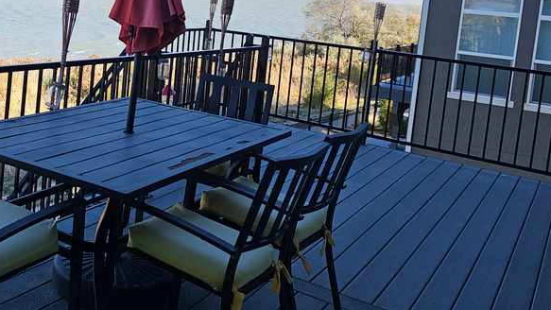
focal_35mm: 44
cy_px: 40
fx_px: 643
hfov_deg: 43.1
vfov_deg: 26.3
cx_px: 72
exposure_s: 1/306
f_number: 1.7
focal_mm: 6.3
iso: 10
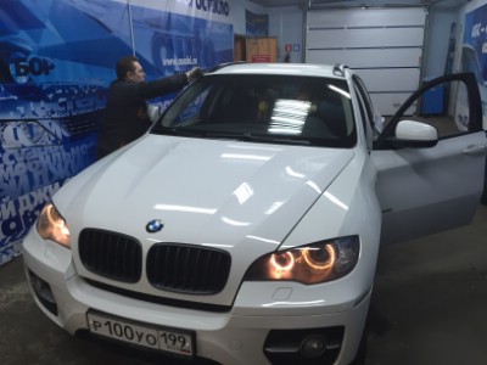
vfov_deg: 48.2
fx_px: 408
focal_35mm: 29
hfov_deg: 61.7
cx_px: 244
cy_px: 182
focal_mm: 4.15
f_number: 2.2
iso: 80
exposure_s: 1/33
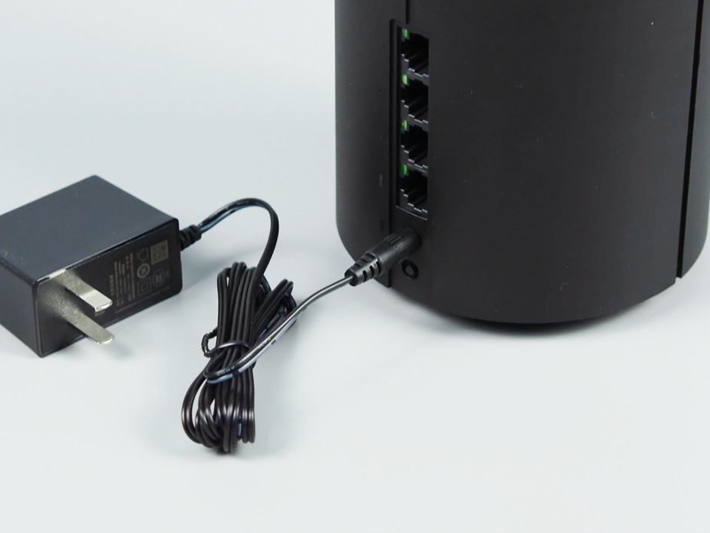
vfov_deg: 12.6
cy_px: 209
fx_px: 2421
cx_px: 295
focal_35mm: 118
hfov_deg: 16.7
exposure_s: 1/80
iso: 640
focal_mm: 43
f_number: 3.5
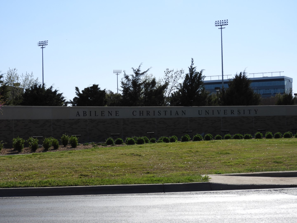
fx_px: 558
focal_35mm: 65
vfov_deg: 22.6
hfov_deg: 29.8
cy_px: 112
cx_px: 148
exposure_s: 1/1250
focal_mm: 11.6
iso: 100
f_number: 4.2
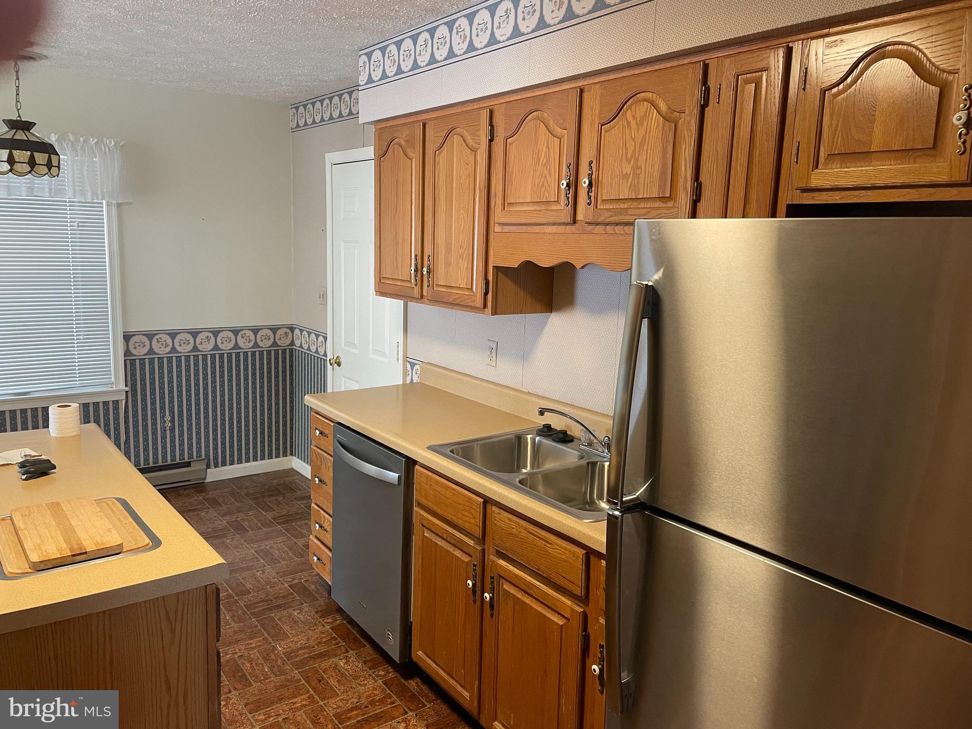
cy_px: 364
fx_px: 730
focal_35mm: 26
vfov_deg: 53.1
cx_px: 486
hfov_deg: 67.3
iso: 200
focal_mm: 4.2
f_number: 1.6
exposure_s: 1/60
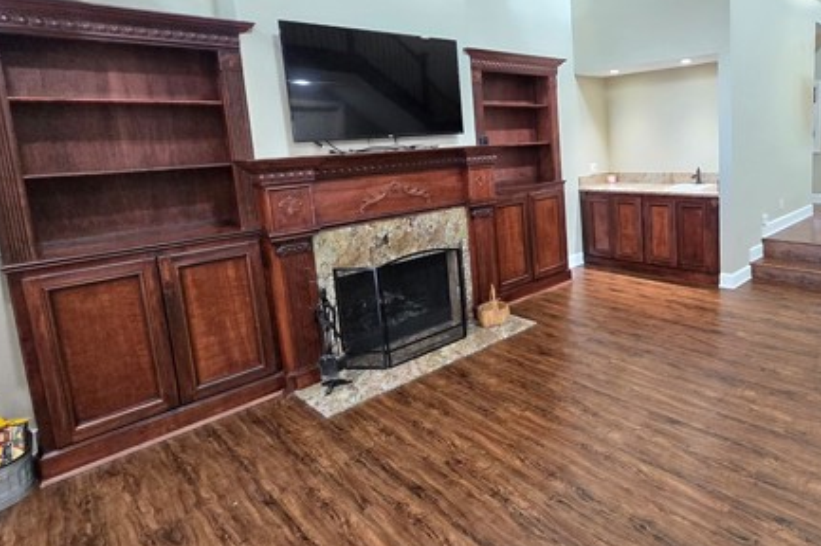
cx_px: 593
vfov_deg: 61.1
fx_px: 456
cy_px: 207
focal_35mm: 20
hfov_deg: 79.0
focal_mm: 2.2
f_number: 2.2
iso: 1000
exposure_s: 1/60
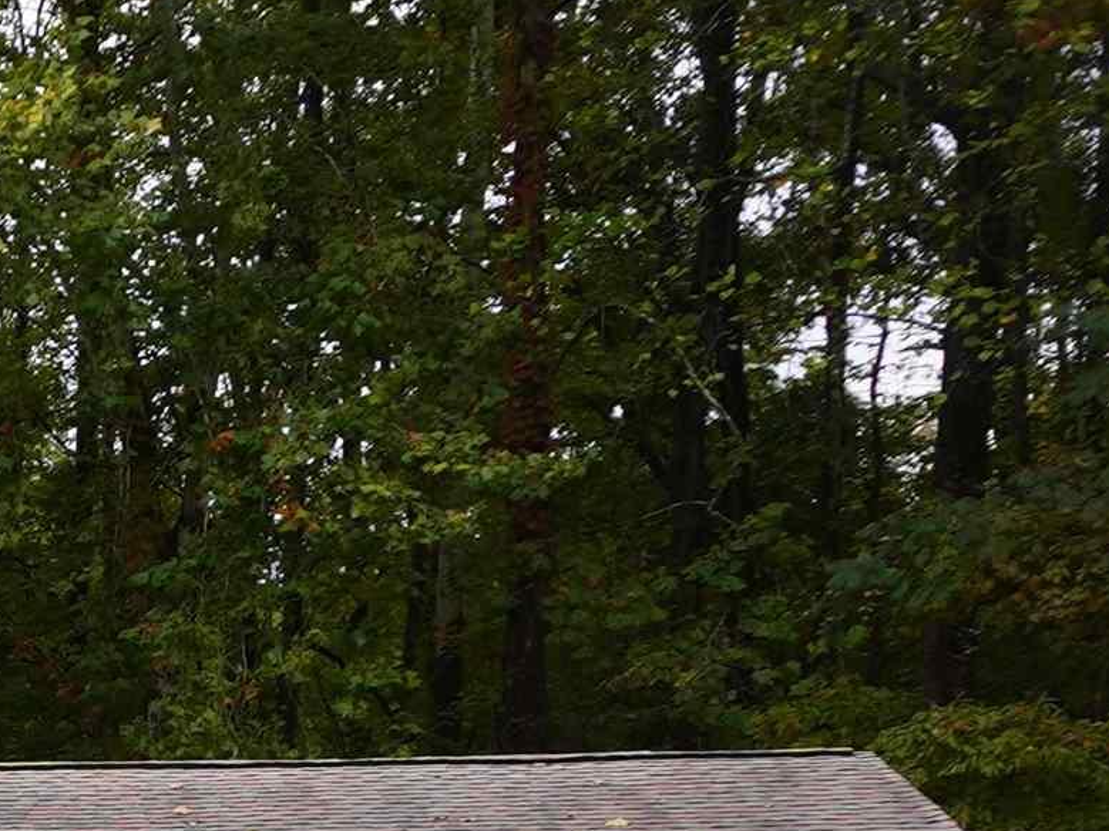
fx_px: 2915
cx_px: -967
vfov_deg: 14.8
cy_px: 1352
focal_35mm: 91
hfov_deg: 17.1
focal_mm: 16
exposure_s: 1/125
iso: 100
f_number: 5
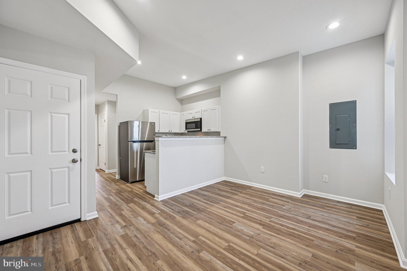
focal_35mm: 14
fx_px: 158
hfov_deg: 104.3
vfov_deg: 81.1
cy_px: 136
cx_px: 204
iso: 320
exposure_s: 1/15
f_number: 8
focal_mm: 14
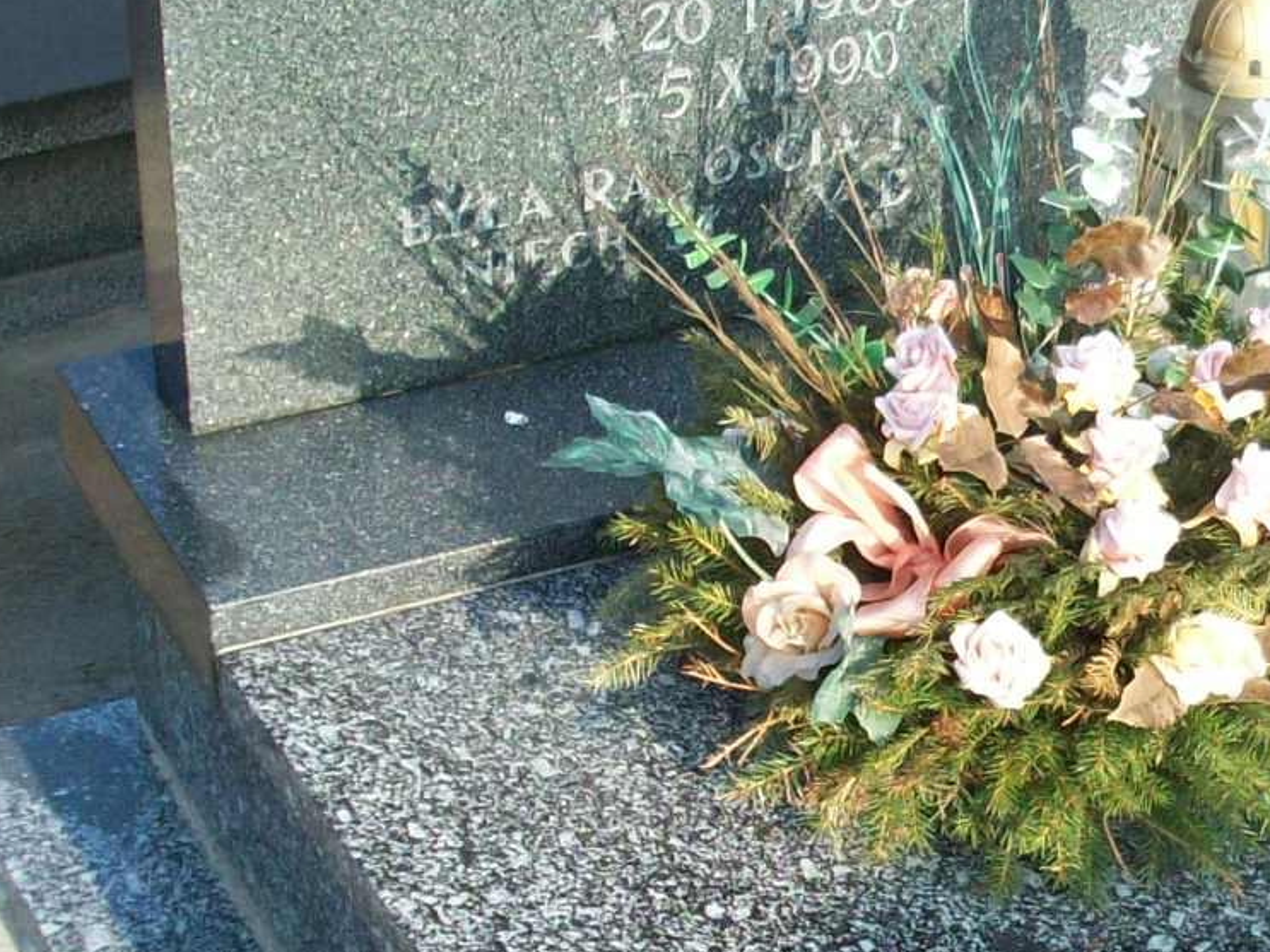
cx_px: 1094
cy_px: 636
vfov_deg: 14.5
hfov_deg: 19.0
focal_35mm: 102
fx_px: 3742
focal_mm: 6.2
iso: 80
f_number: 2.8
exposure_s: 1/365
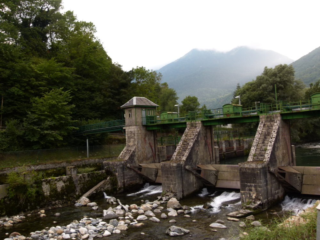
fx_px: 314
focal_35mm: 34
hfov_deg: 54.0
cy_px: 120
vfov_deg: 41.8
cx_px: 160
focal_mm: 6.1
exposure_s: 1/100
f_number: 3.2
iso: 100
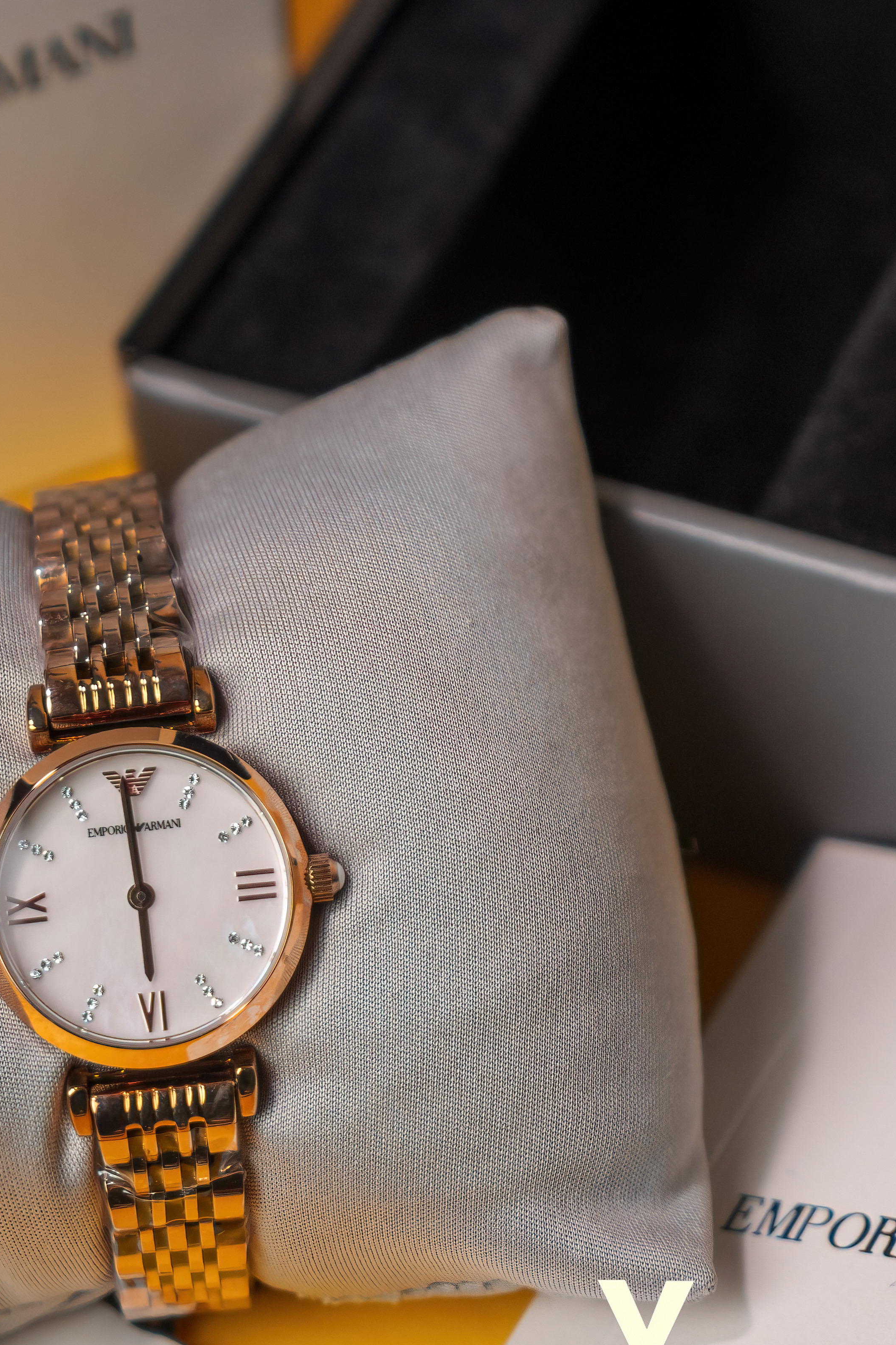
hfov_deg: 9.0
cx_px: 339
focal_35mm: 152
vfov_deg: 13.5
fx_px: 5674
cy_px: 594
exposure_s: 1/60
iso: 160
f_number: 4
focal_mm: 70
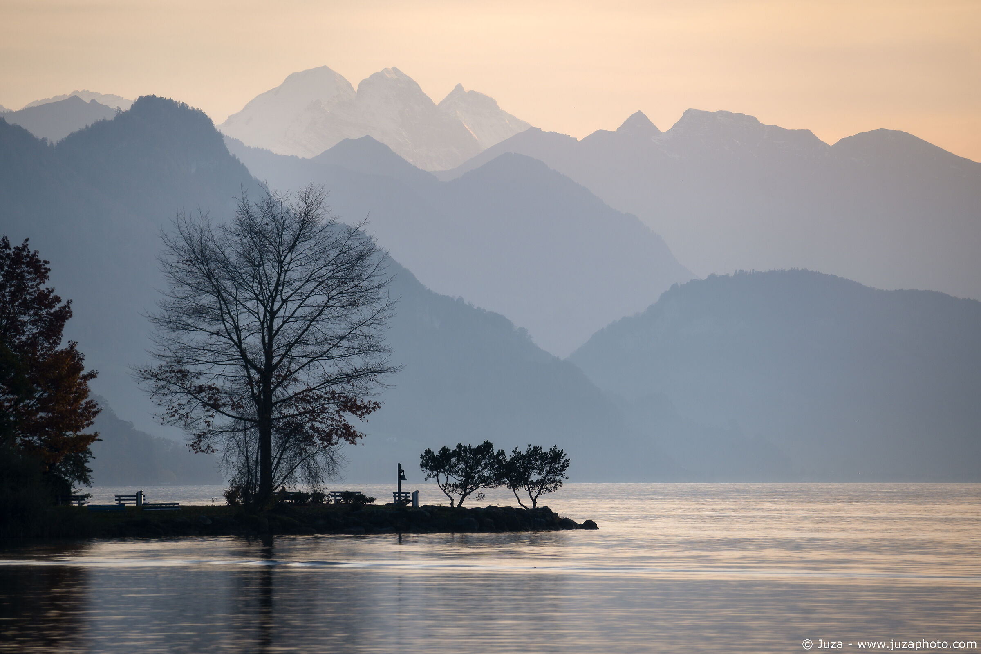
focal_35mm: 285
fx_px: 7766
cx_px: 490
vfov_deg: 4.8
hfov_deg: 7.2
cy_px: 327
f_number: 6.3
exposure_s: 1/100
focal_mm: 190
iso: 100
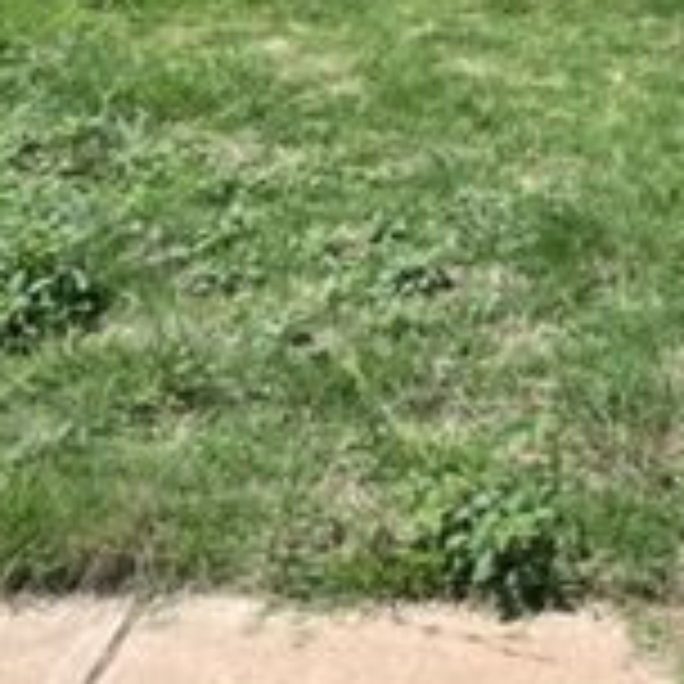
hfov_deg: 17.1
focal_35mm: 97
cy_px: -387
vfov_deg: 16.2
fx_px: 2168
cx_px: 828
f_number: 1.6
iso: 32
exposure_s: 1/2882
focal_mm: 4.2
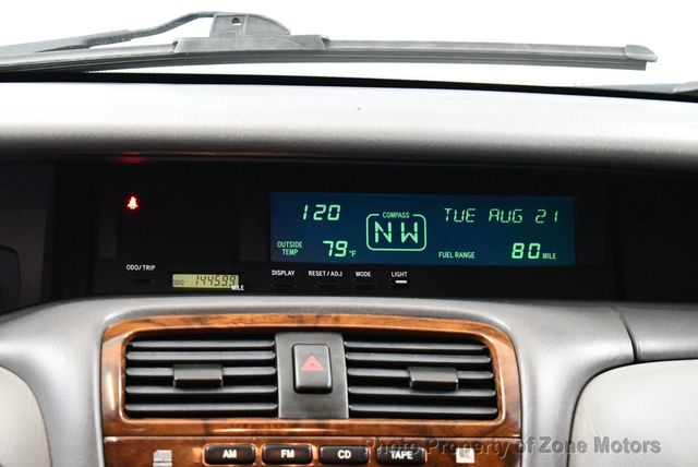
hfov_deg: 18.6
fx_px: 2135
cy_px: 234
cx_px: 349
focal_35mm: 110
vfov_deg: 12.5
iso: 8000
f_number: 5.6
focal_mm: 55
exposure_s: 1/60
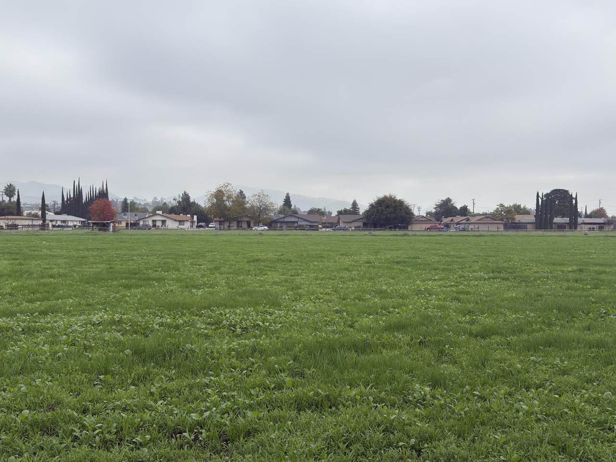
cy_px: 231
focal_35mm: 34
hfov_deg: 54.0
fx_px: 605
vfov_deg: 41.8
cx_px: 308
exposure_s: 1/3135
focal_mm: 6.76
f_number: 1.78
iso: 80
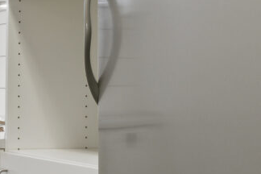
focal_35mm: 111
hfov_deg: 16.3
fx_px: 805
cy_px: 84
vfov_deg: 12.3
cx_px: -162
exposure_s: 1/6
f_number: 8
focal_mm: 18
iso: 200
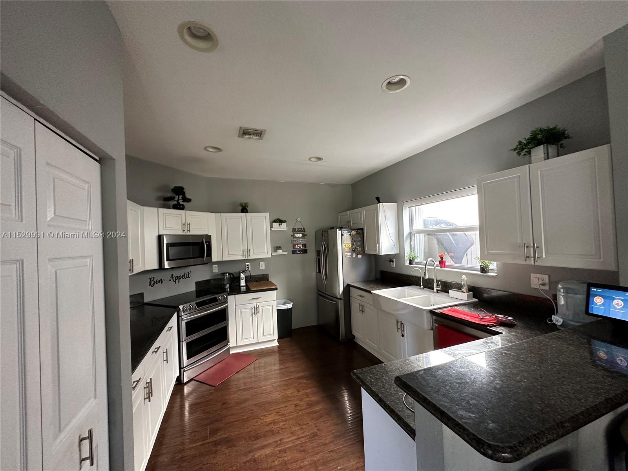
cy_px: 236
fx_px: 254
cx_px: 314
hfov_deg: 102.1
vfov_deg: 85.7
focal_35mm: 14
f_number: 2.2
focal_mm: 2.22
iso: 320
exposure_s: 1/65
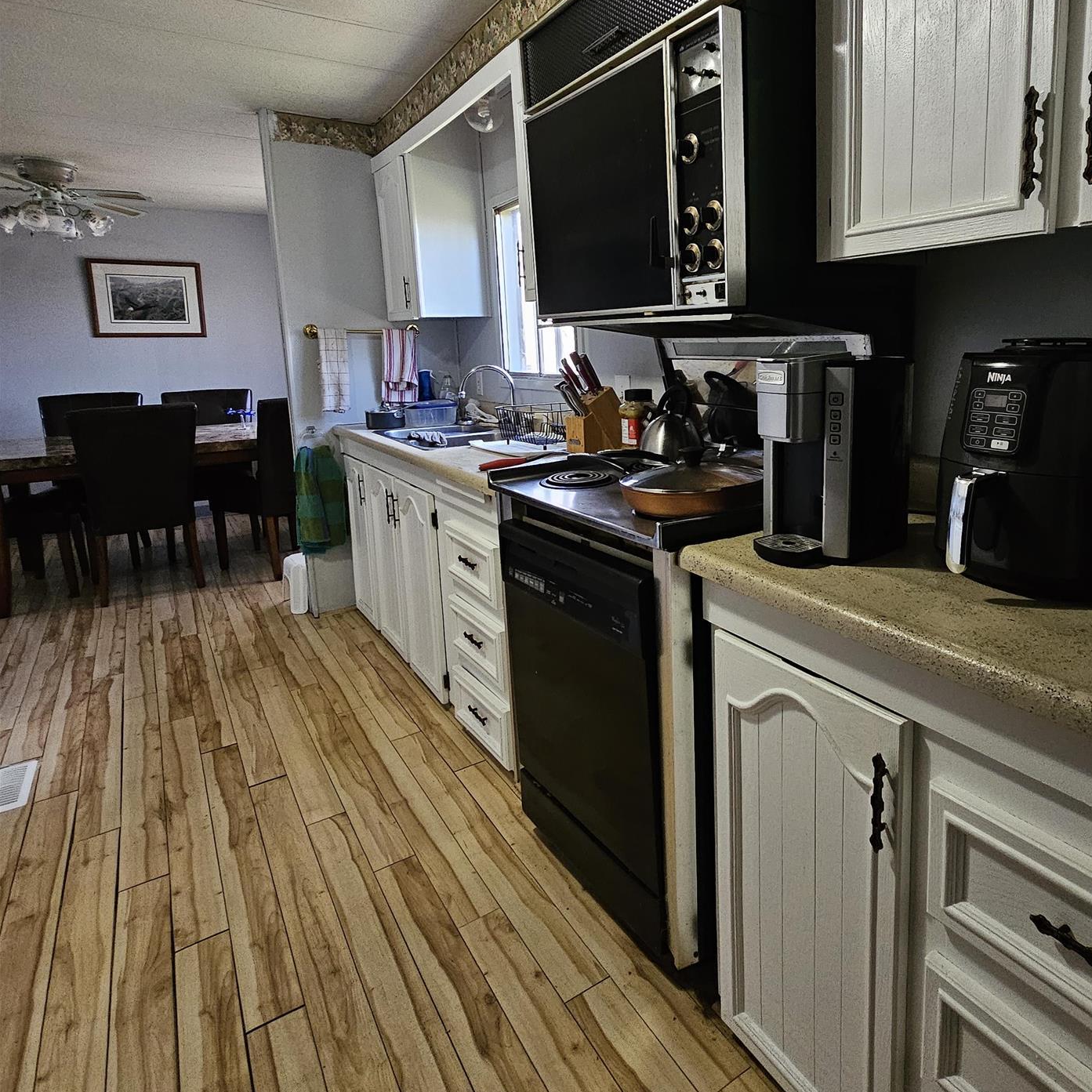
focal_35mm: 19
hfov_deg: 76.4
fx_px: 678
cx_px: 677
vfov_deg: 77.1
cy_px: 458
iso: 640
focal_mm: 2.2
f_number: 2.2
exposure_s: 1/100
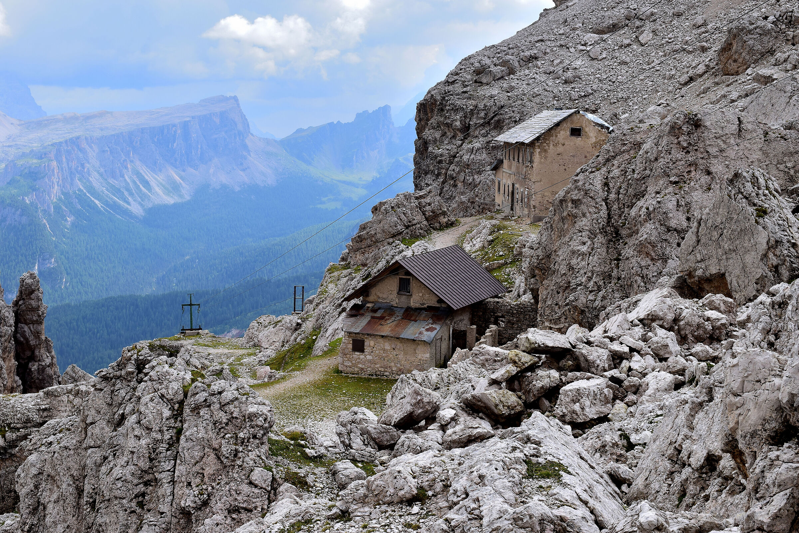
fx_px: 1165
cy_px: 266
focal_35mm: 52
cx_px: 400
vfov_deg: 25.8
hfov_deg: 37.9
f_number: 10
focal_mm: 35
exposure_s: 1/125
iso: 100
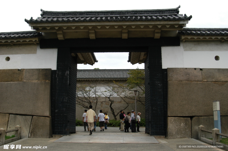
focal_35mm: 36
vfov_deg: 36.8
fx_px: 228
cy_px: 76
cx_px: 114
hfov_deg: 53.2
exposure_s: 1/250
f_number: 8
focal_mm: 24
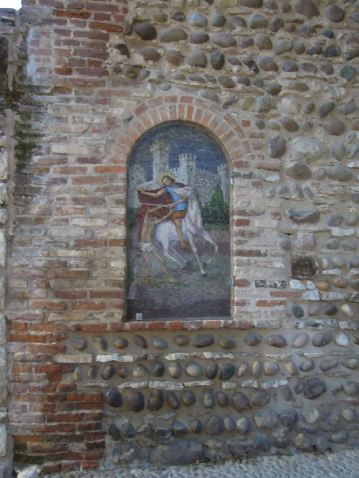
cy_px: 239
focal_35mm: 24
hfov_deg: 56.8
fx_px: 332
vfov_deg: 71.6
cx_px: 180
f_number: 2.2
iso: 720
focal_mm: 4.3
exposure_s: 1/8
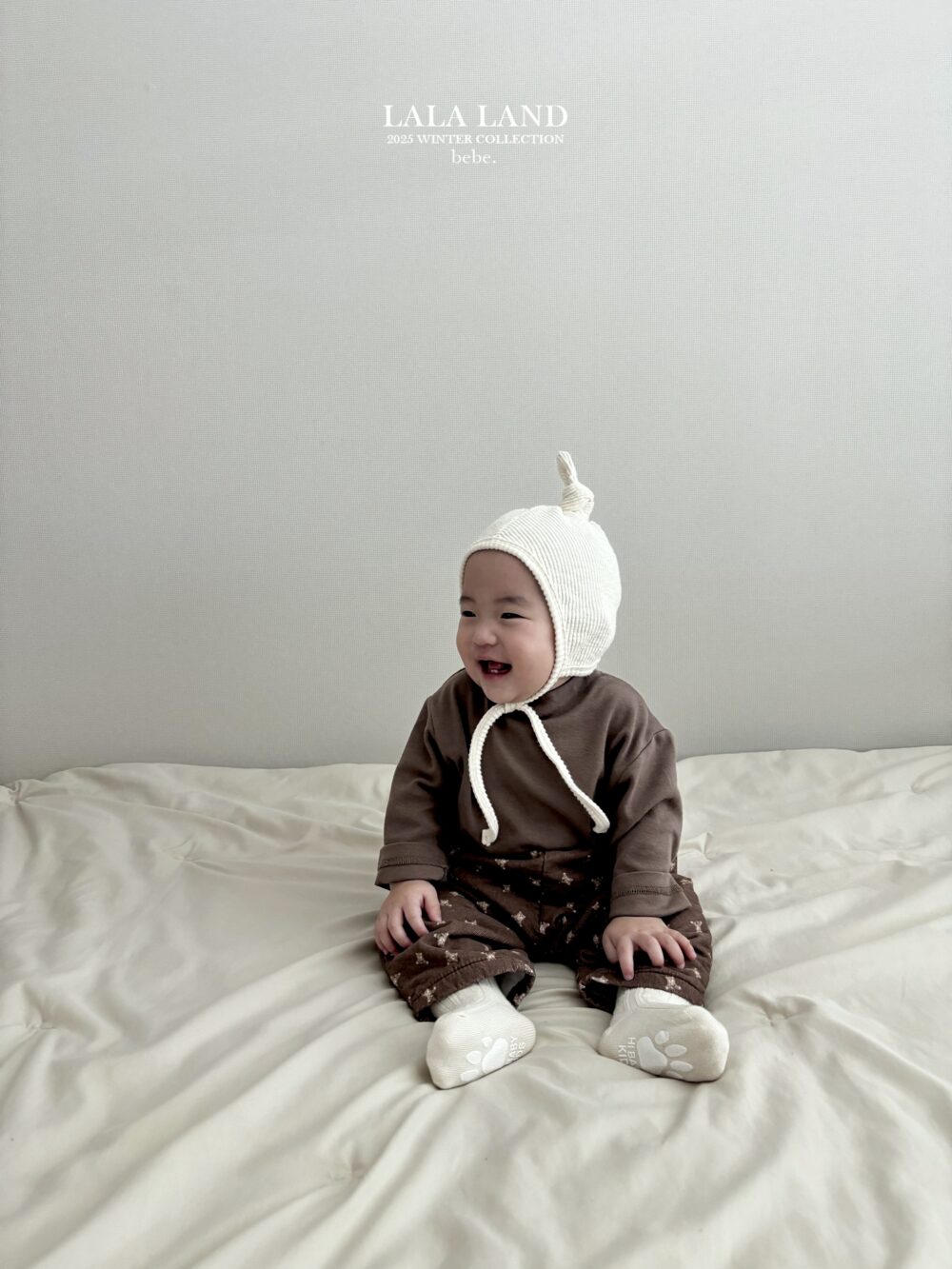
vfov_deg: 67.3
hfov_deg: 53.1
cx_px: 476
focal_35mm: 26
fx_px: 953
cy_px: 634
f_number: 1.6
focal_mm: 5.96
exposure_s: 1/60
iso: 200
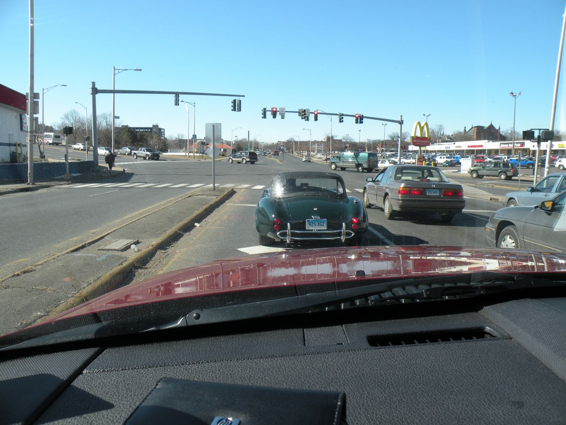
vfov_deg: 51.4
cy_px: 212
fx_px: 441
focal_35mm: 27
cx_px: 283
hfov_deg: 65.3
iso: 64
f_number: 5
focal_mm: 4.7
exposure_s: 1/192
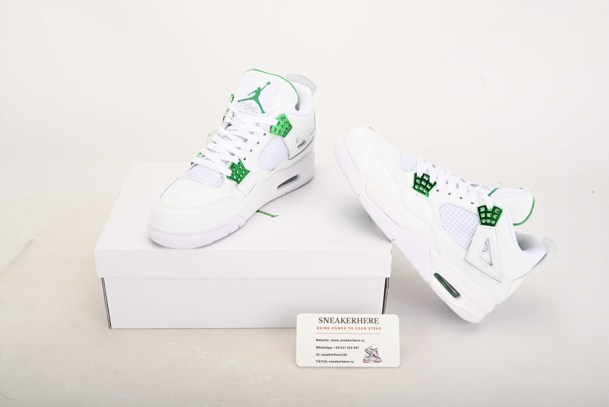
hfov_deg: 51.9
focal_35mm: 37
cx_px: 304
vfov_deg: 36.0
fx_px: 626
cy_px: 204
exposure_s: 1/200
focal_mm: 37
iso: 100
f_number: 13
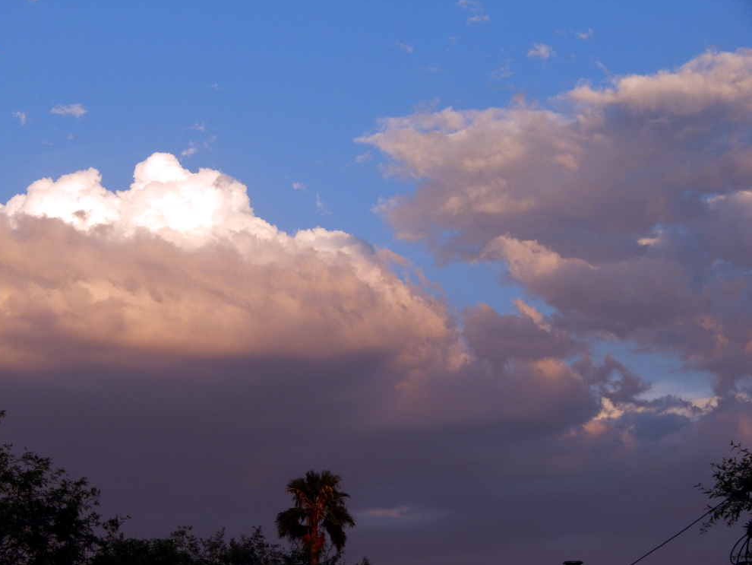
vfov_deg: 14.1
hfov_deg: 18.7
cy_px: 281
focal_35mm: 105
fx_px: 2282
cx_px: 373
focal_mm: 18.7
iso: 125
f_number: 4.5
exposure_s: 1/320
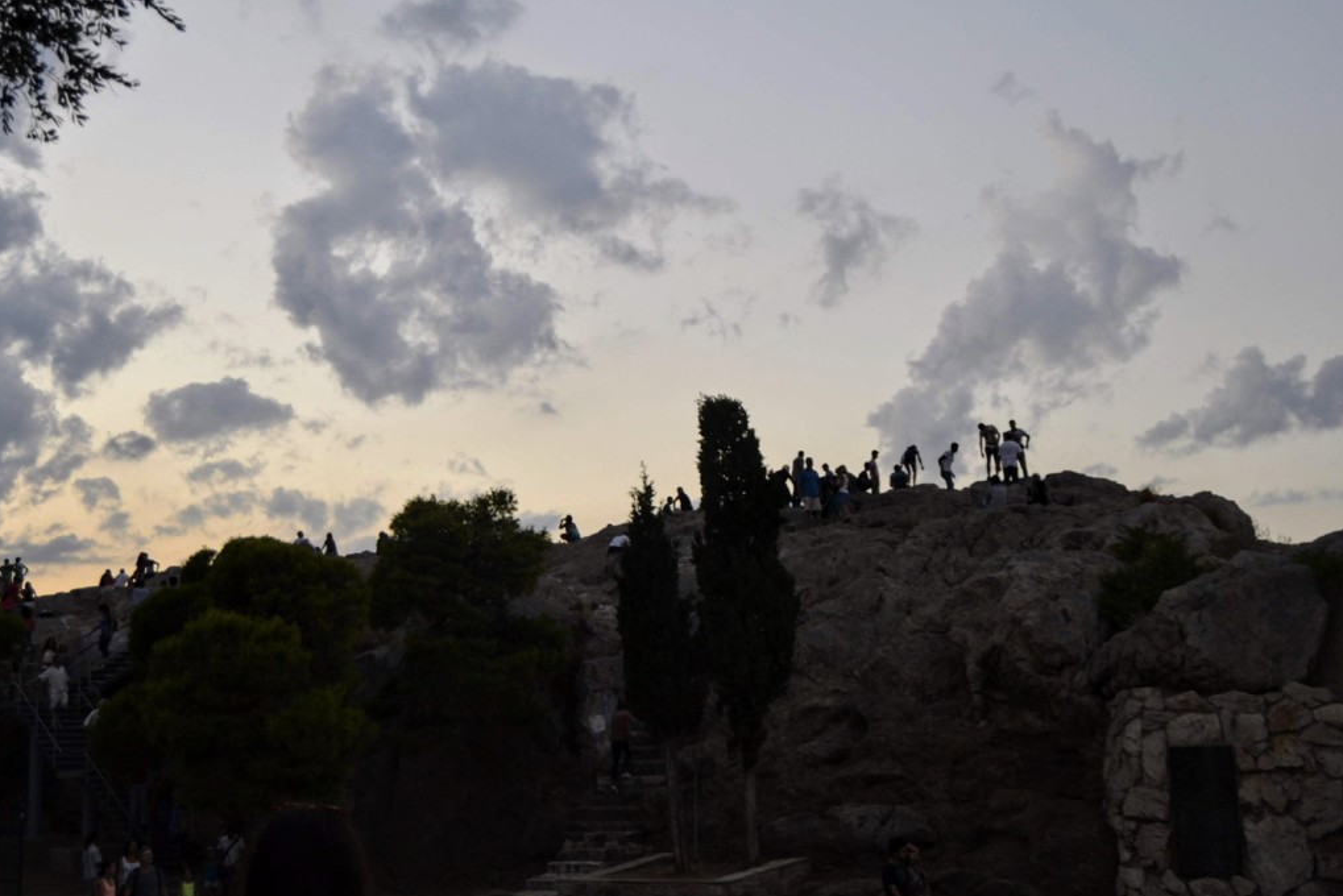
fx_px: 1828
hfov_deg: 40.2
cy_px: 350
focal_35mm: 49
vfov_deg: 27.5
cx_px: 544
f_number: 4
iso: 450
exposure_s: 1/60
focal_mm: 26
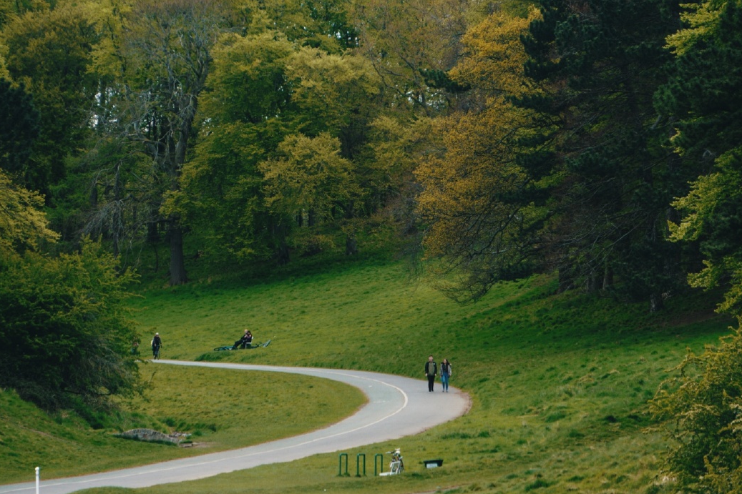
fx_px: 5729
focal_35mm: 278
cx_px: 393
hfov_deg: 7.4
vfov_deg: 4.9
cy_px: 228
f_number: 8
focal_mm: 240
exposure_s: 1/250
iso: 640
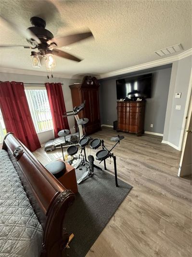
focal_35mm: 14
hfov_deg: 85.7
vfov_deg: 102.1
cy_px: 128
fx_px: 104
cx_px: 96
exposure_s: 1/60
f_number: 2.2
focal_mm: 2.22
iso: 400
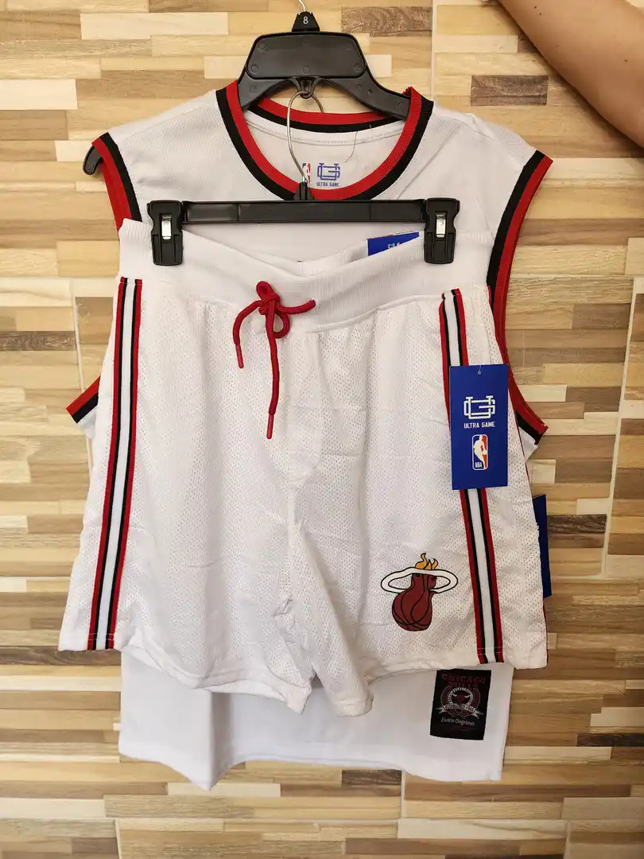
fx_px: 571
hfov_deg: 58.9
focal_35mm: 23
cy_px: 430
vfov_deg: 73.9
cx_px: 322
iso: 200
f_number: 1.8
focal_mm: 6.4
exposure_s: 1/180
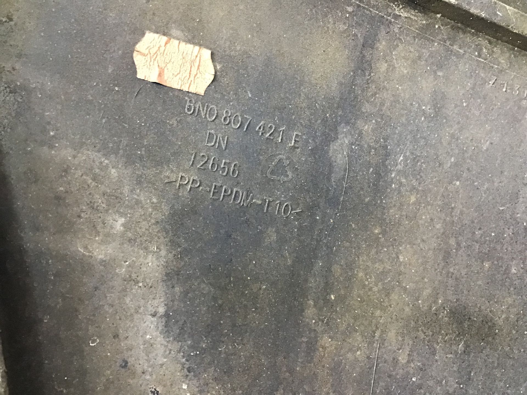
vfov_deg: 45.4
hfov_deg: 58.4
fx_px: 472
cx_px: 264
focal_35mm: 31
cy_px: 198
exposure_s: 1/20
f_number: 2.4
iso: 200
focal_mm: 3.3
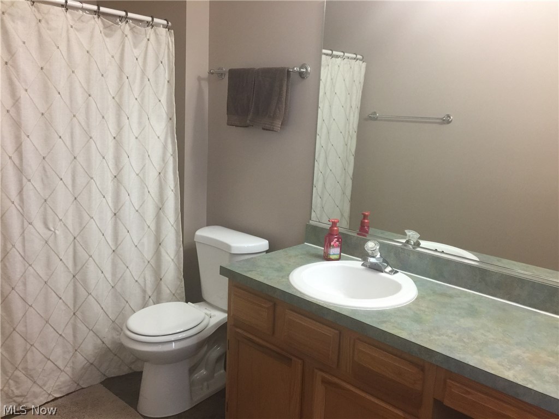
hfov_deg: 61.7
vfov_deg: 48.2
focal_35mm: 29
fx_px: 468
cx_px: 280
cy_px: 210
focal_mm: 4.15
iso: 100
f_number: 2.2
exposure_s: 1/15
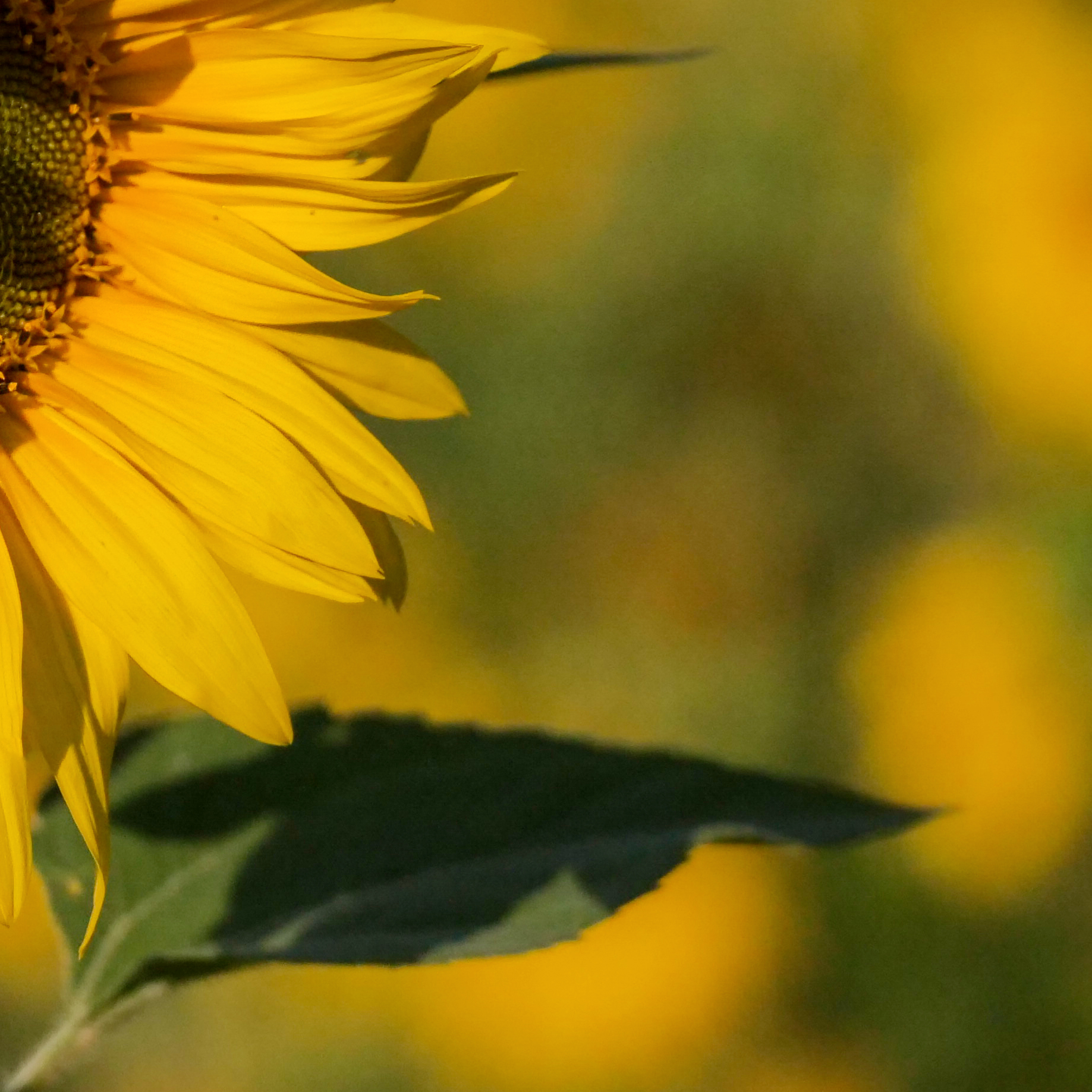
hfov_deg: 4.1
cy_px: 226
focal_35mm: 424
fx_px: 15133
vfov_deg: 4.1
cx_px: -124
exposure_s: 1/5000
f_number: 2.8
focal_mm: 85
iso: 800
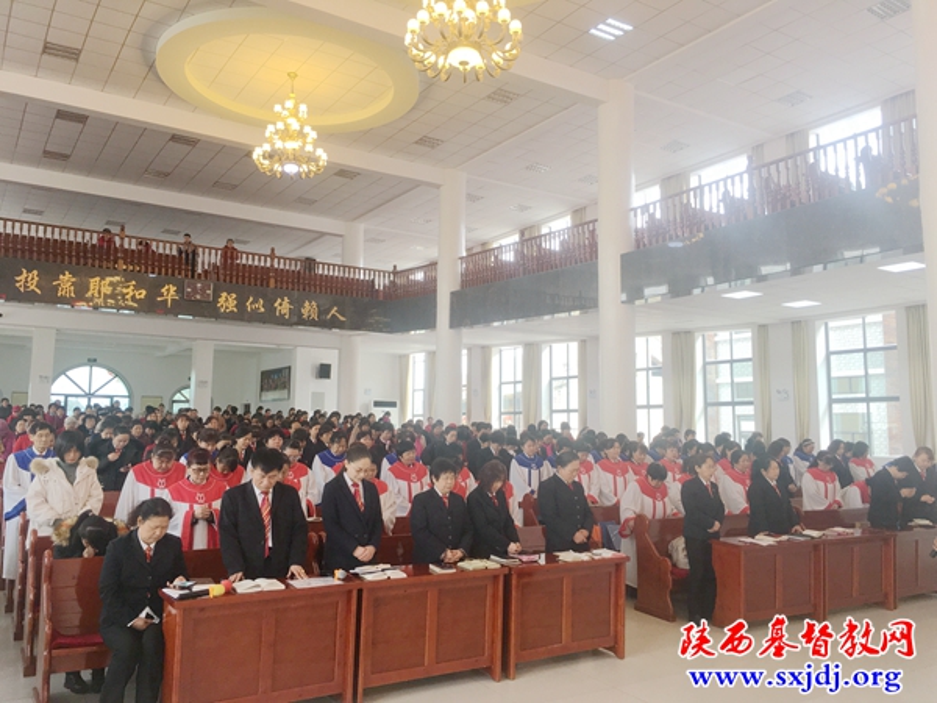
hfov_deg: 61.7
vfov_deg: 48.2
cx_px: 468
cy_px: 352
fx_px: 785
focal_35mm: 29
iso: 32
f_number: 2.2
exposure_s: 1/33
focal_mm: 4.15
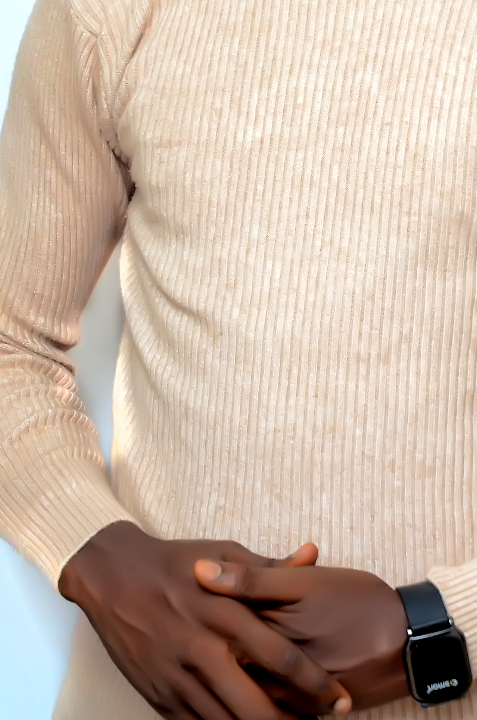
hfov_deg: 8.6
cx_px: 343
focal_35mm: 159
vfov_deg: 12.8
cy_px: 15
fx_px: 3175
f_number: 5.6
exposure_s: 1/100
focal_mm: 52
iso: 2500
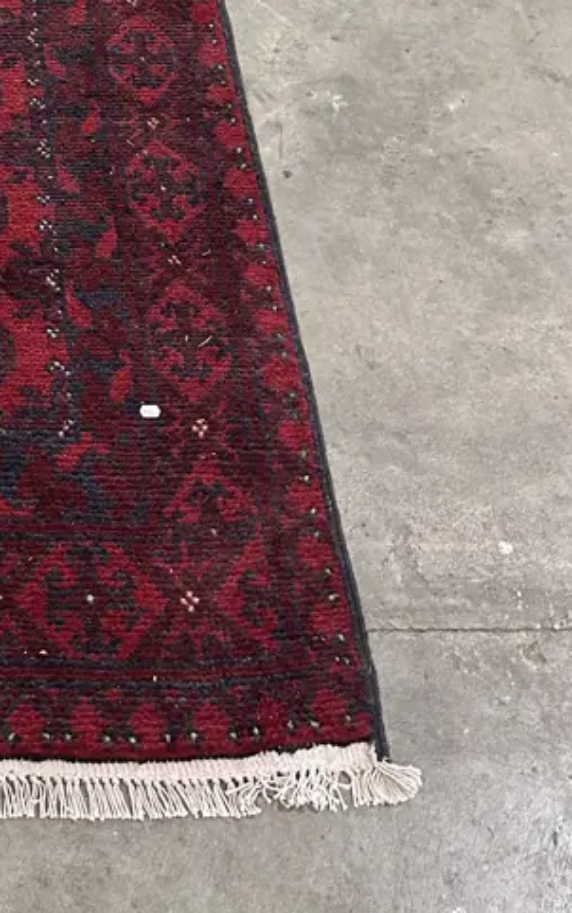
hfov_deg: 22.2
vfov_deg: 33.9
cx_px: -108
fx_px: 1344
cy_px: -23
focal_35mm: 54
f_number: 1.78
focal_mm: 6.86
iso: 400
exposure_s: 1/50
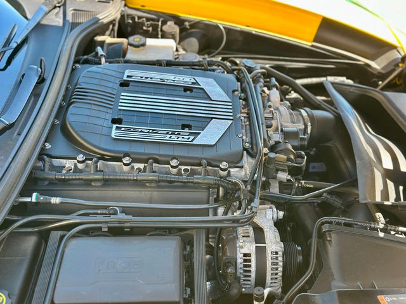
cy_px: 152
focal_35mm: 48
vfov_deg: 30.3
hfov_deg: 39.7
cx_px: 203
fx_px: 563
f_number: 1.78
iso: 80
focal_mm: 6.86
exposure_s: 1/372
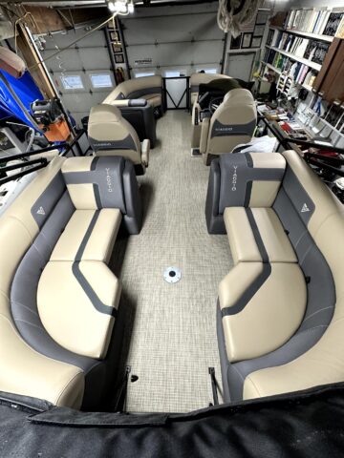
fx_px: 186
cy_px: 229
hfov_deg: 85.7
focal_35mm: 14
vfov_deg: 102.1
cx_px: 172
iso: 200
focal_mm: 2.22
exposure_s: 1/60
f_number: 2.2
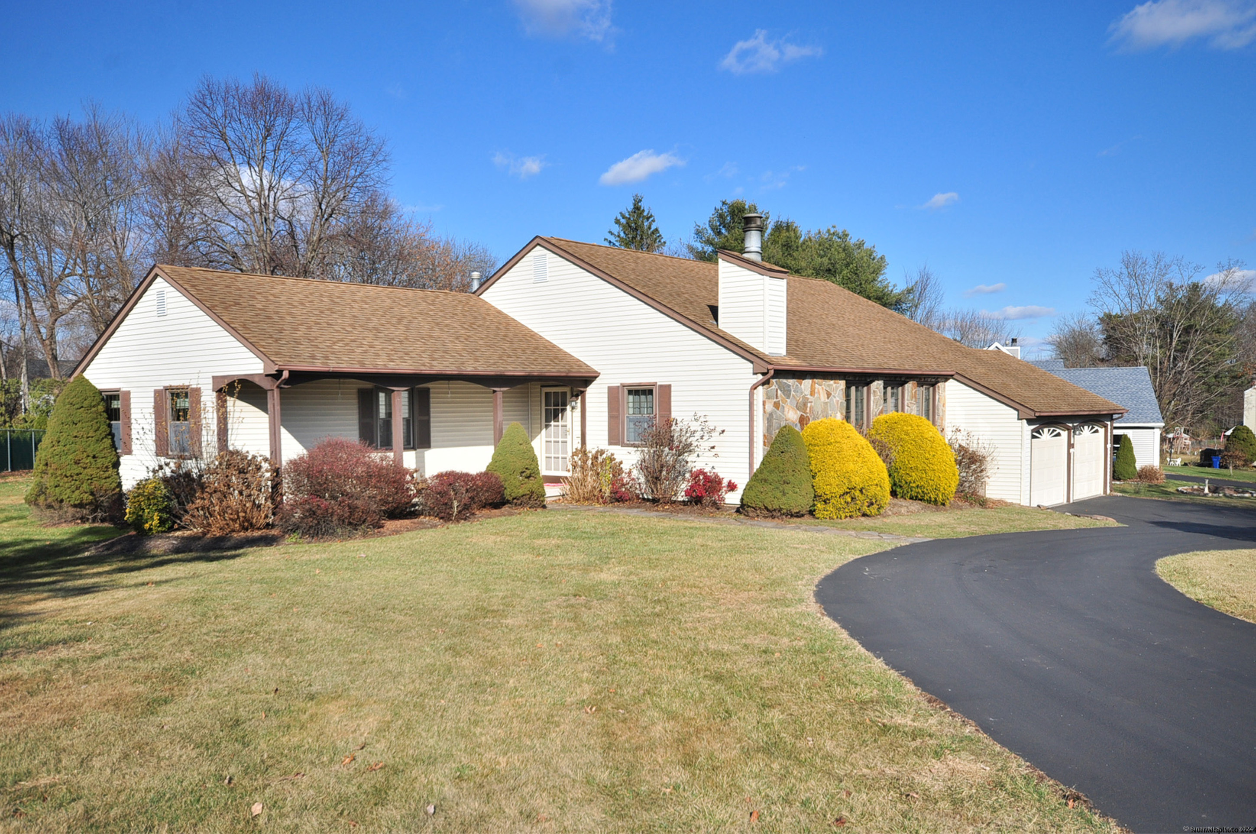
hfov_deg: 62.0
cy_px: 417
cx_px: 628
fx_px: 1045
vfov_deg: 43.5
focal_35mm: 30
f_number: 8
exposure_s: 1/640
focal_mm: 20
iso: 200
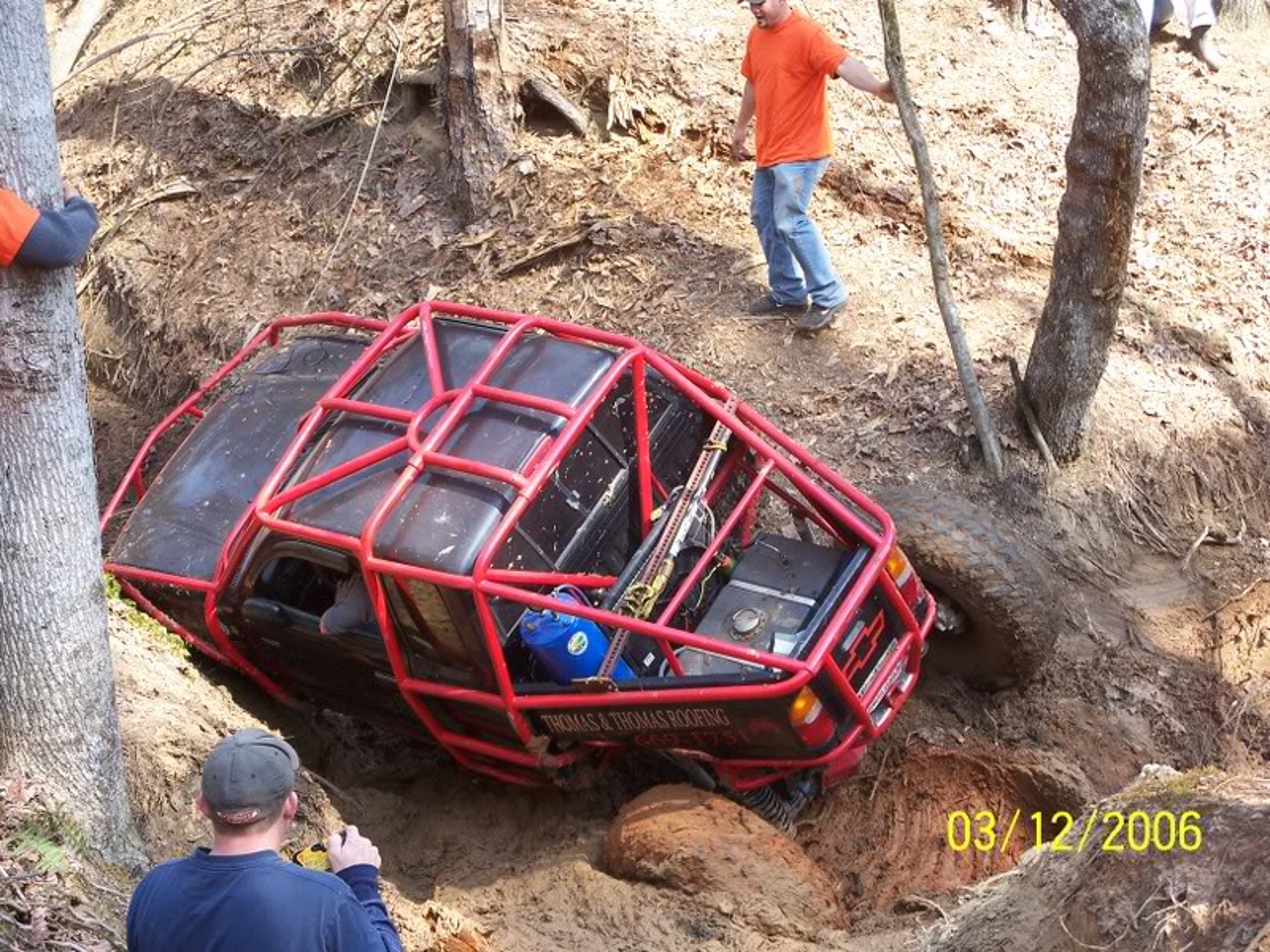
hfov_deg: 23.8
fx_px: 3008
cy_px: 476
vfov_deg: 18.0
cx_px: 635
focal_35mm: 82
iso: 80
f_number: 3.6
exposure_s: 1/80
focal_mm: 17.3
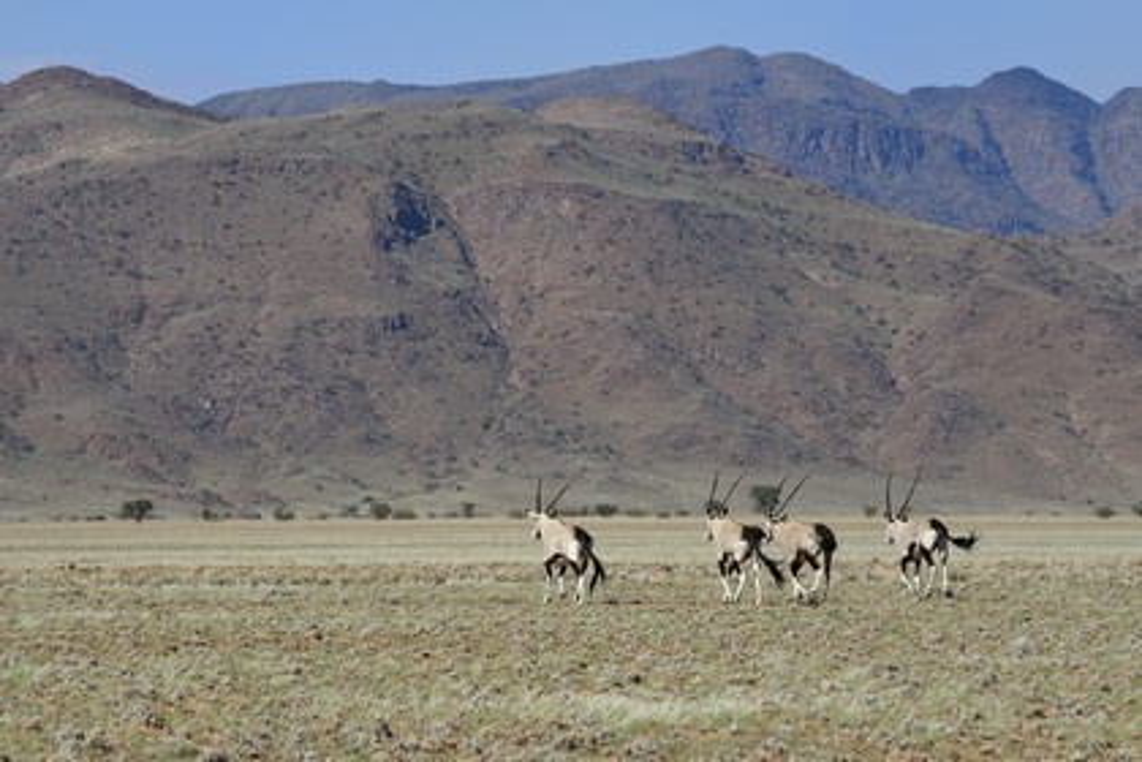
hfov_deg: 10.3
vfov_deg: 6.9
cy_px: 381
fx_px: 6344
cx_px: 571
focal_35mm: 200
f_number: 10
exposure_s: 1/500
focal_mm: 200
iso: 200
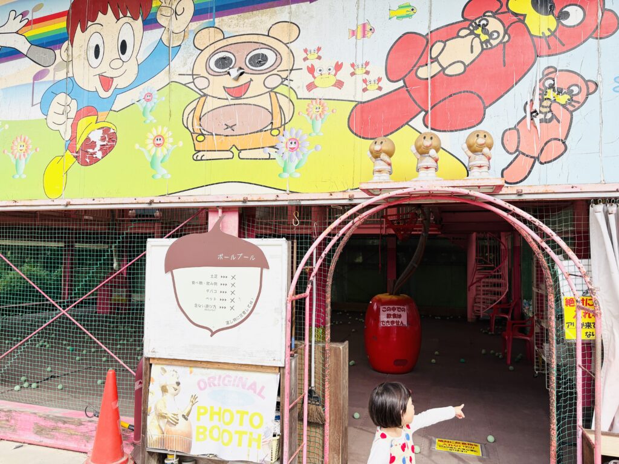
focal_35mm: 26
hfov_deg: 67.3
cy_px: 232
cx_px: 310
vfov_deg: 53.1
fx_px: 465
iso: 50
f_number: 1.6
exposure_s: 1/1287
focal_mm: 5.96
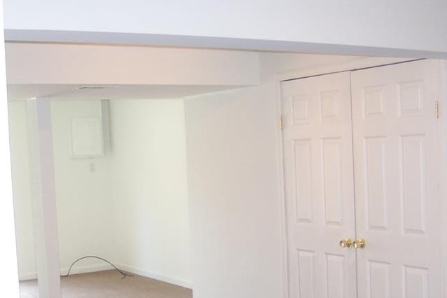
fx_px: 757
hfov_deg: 32.9
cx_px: 207
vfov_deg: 22.0
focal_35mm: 61
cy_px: 228
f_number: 2.8
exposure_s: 1/30
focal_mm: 8
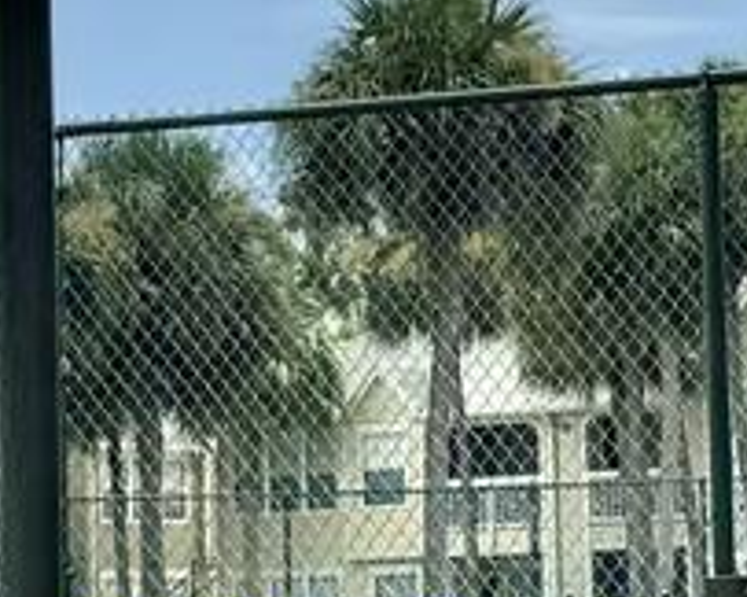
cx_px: 644
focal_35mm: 185
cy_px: 144
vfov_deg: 8.3
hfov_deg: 10.4
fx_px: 4086
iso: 80
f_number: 1.78
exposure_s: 1/7937
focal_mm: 6.76
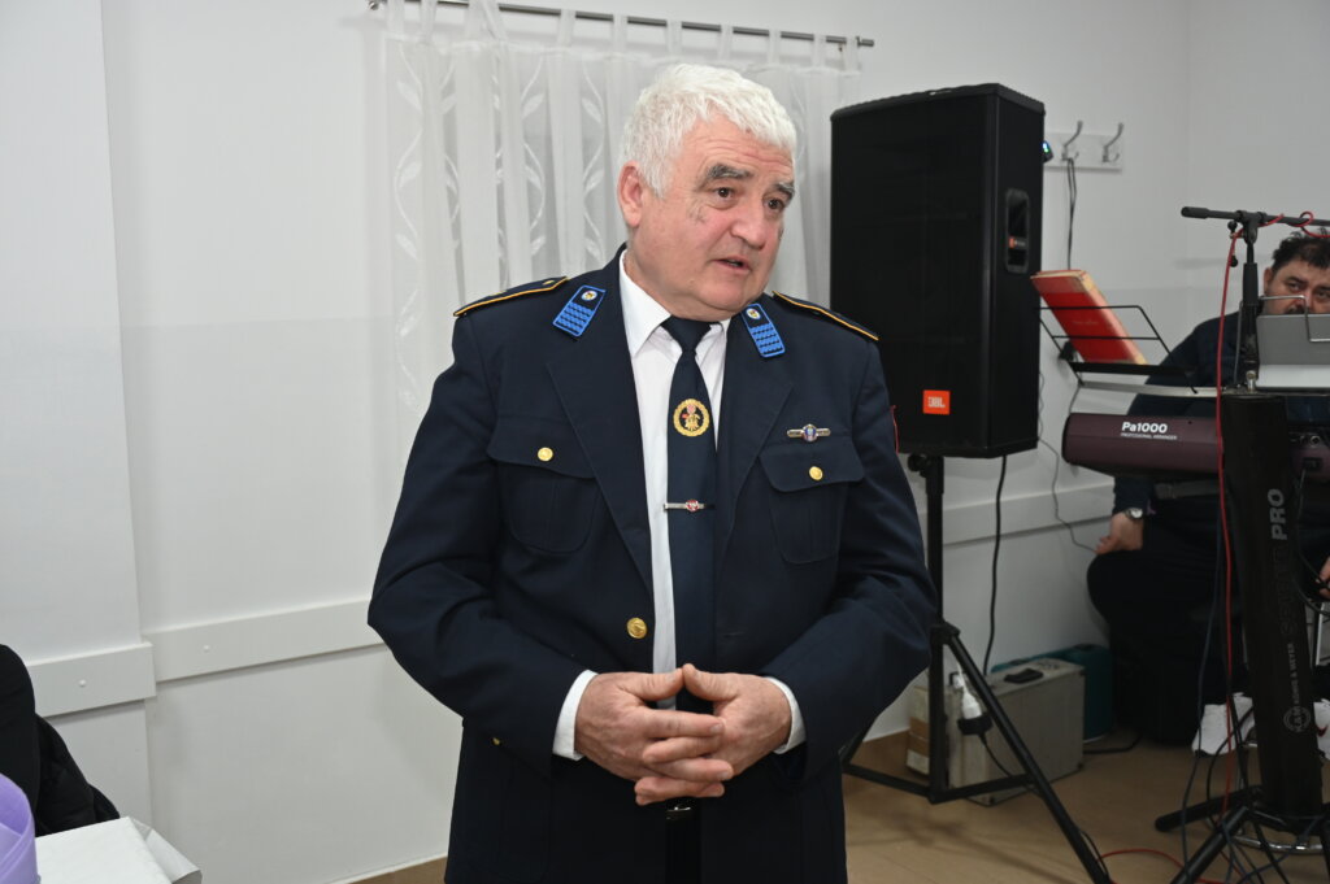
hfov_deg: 53.2
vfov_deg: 36.8
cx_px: 665
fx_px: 1329
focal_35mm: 36
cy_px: 442
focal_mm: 36
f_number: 4.8
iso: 1000
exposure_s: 1/60
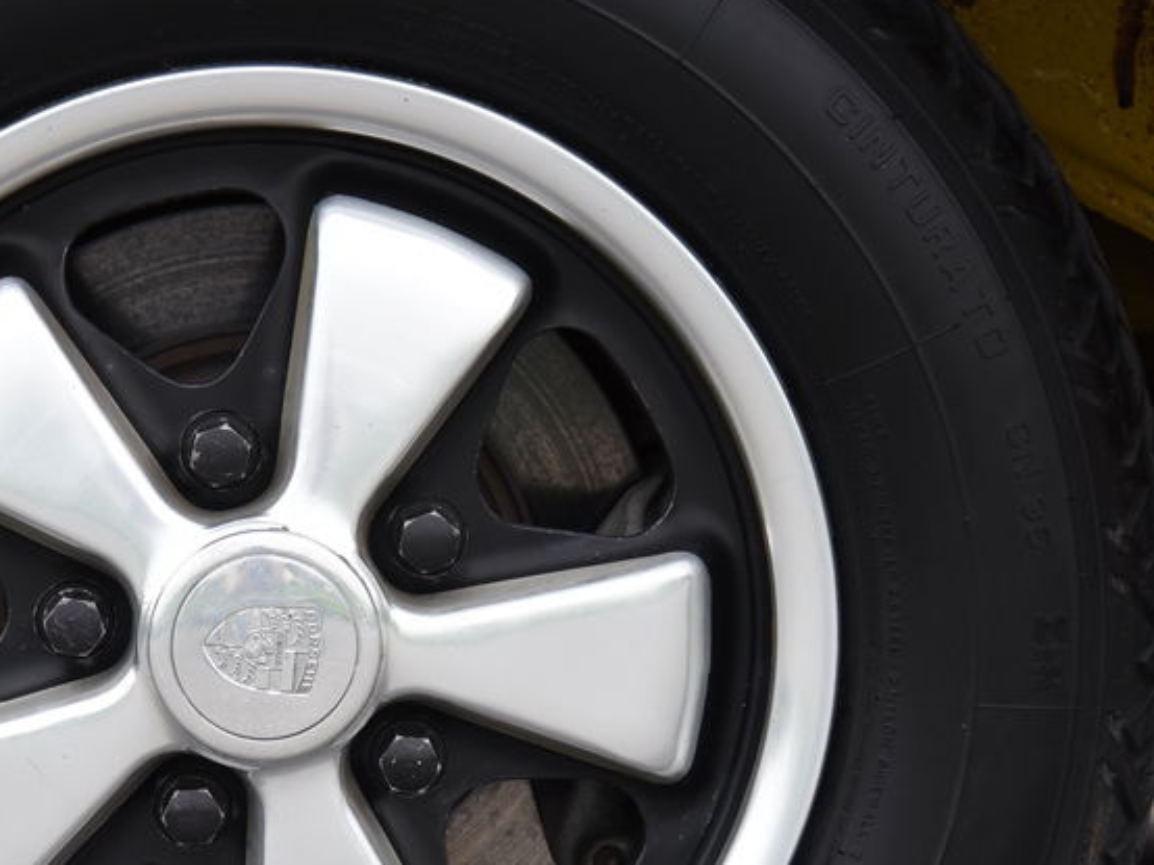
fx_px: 7997
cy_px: 685
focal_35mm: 240
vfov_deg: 6.2
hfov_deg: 8.2
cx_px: 246
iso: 2000
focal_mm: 135
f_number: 6.3
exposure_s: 1/4000
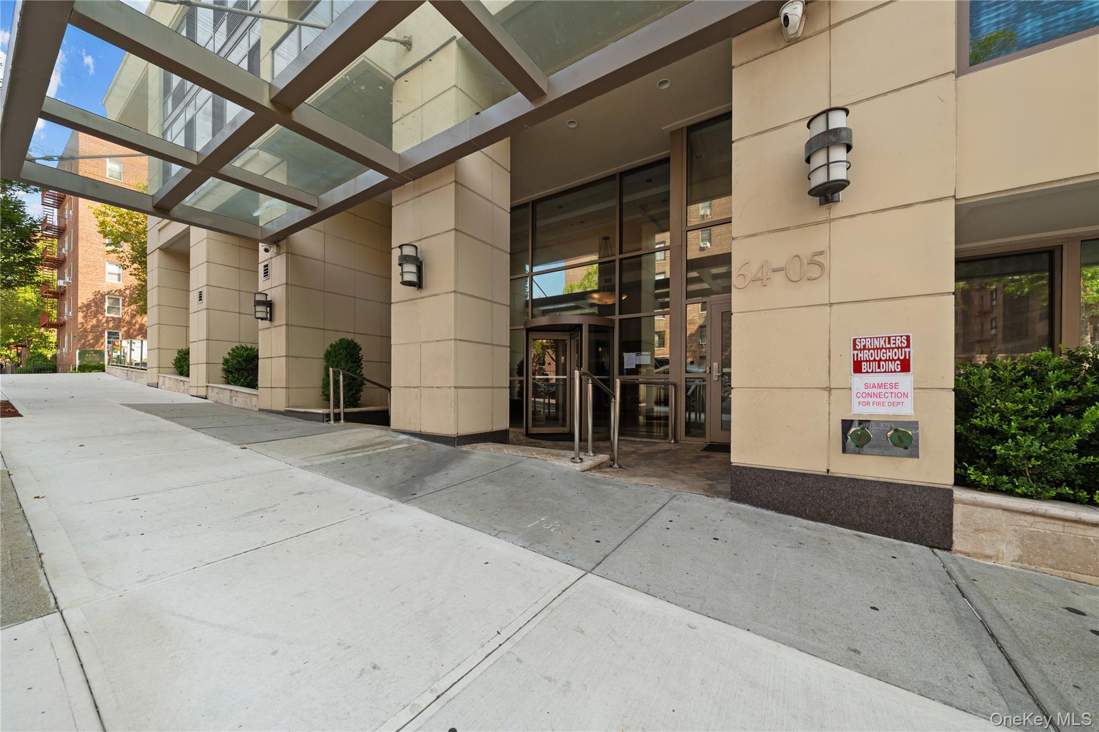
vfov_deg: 90.0
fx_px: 366
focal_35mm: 12
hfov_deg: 112.6
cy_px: 366
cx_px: 550
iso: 250
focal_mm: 12
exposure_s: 1/40
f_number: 8
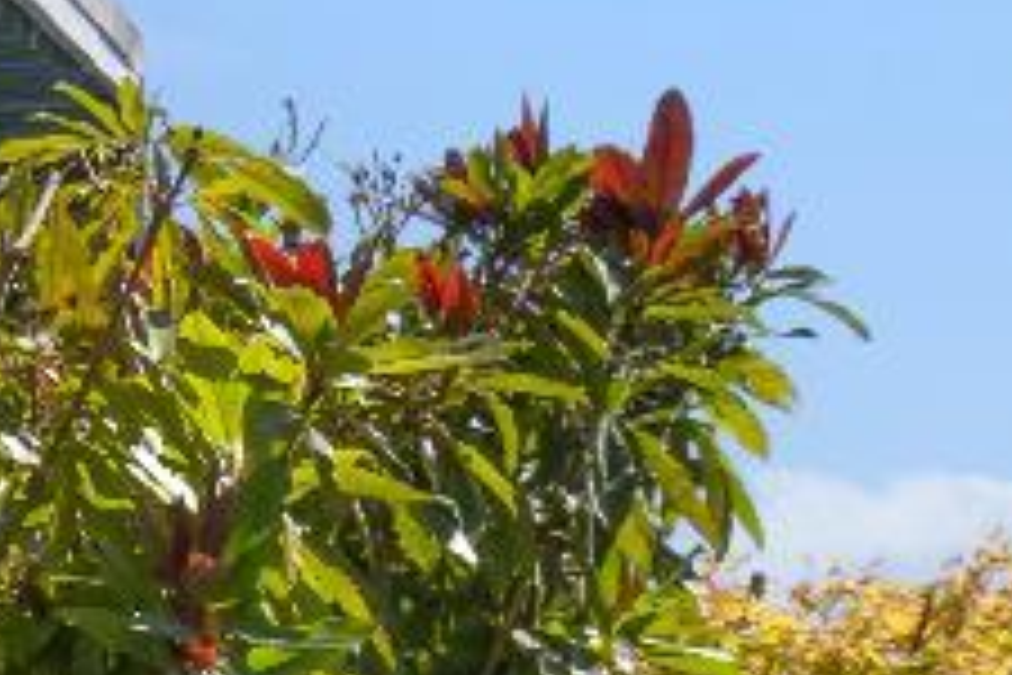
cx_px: -1808
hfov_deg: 7.9
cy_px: 1652
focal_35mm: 233
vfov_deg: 5.7
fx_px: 6549
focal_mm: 35
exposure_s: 1/200
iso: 160
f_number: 7.1
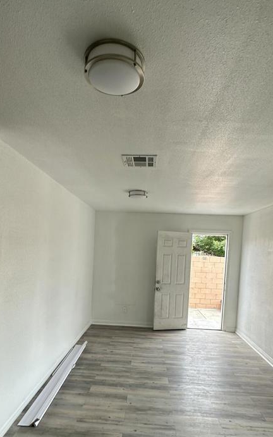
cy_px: 270
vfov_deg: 78.4
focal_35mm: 22
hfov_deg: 55.1
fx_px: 262
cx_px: 135
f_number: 2.2
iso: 40
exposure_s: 1/112
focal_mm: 2.22
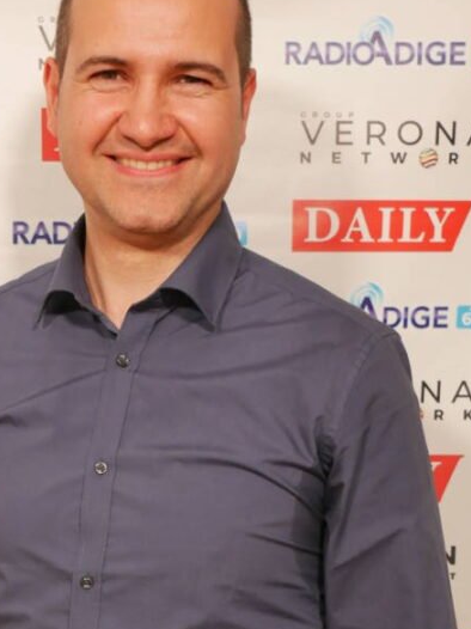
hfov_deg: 19.8
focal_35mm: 74
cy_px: 537
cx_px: 127
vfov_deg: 25.7
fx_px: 1344
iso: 640
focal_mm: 18
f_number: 3.9
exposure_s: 1/60
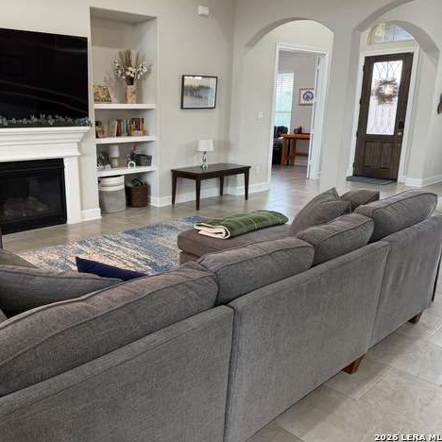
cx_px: 147
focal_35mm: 29
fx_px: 419
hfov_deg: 54.5
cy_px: 216
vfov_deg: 55.6
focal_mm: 6.76
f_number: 1.78
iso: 125
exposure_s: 1/60
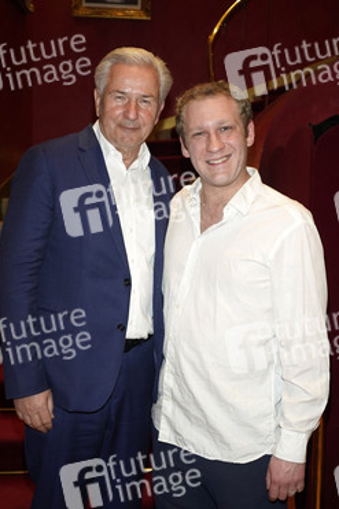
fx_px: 594
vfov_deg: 46.4
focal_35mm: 42
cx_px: 170
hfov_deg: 31.9
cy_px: 273
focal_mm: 39
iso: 1600
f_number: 5
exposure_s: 1/100
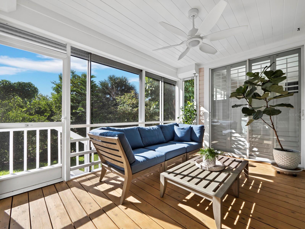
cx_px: 152
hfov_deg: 102.0
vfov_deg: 85.7
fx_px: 123
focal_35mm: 14
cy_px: 114
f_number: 11
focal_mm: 7
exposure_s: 1/20
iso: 320
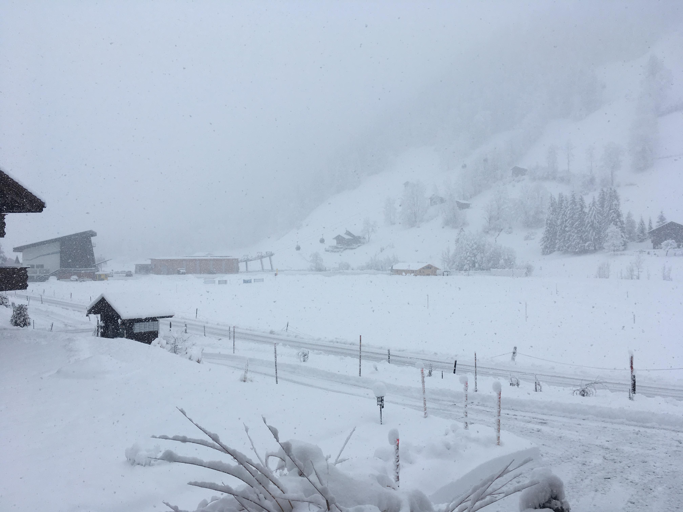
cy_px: 256
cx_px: 342
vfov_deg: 48.2
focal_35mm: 29
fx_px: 572
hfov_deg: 61.7
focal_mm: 4.15
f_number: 2.2
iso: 25
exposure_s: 1/1326
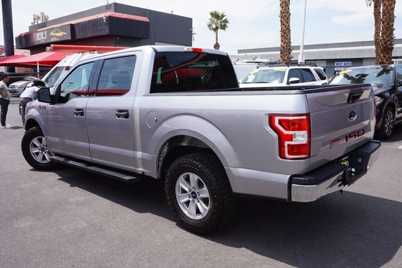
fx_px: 335
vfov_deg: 43.6
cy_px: 134
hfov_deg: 62.0
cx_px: 201
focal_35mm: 30
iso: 100
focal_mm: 20
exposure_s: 1/80
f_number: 13
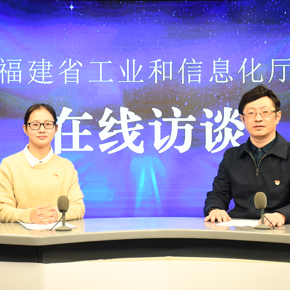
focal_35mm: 66
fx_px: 626
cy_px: 147
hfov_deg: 26.1
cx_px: 135
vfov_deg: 26.1
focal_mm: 34
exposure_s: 1/200
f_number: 4.2
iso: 1250
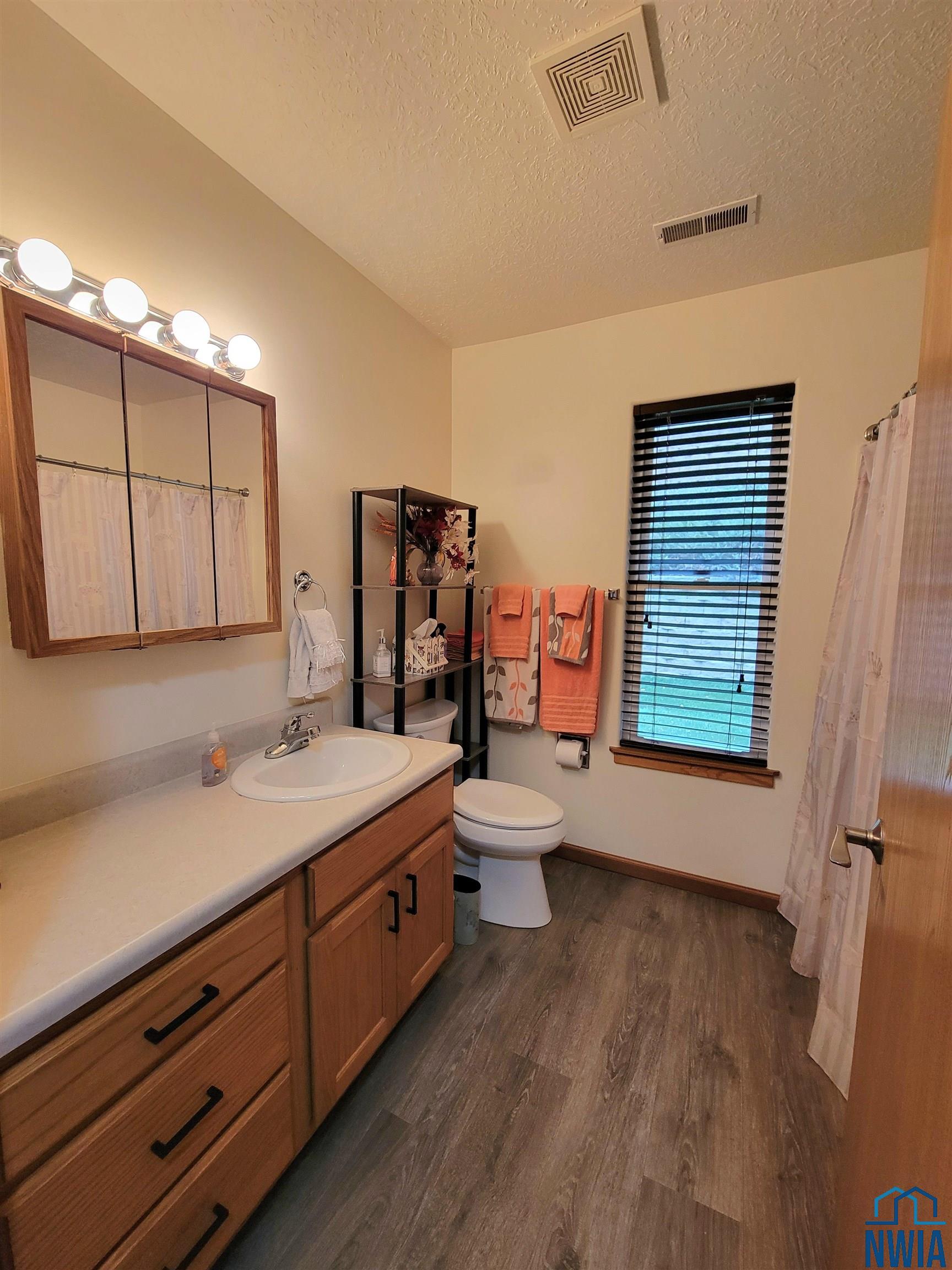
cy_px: 635
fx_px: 477
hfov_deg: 89.9
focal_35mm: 13
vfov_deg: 106.2
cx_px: 476
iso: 250
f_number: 2.2
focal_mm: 2.2
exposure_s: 1/60.2
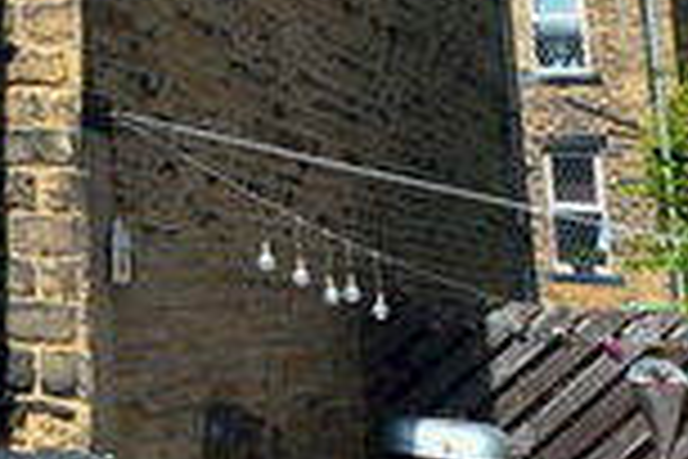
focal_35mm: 75
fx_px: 1439
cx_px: -468
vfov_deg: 16.4
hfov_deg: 20.8
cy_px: -245
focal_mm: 11
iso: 400
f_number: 10
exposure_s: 1/320
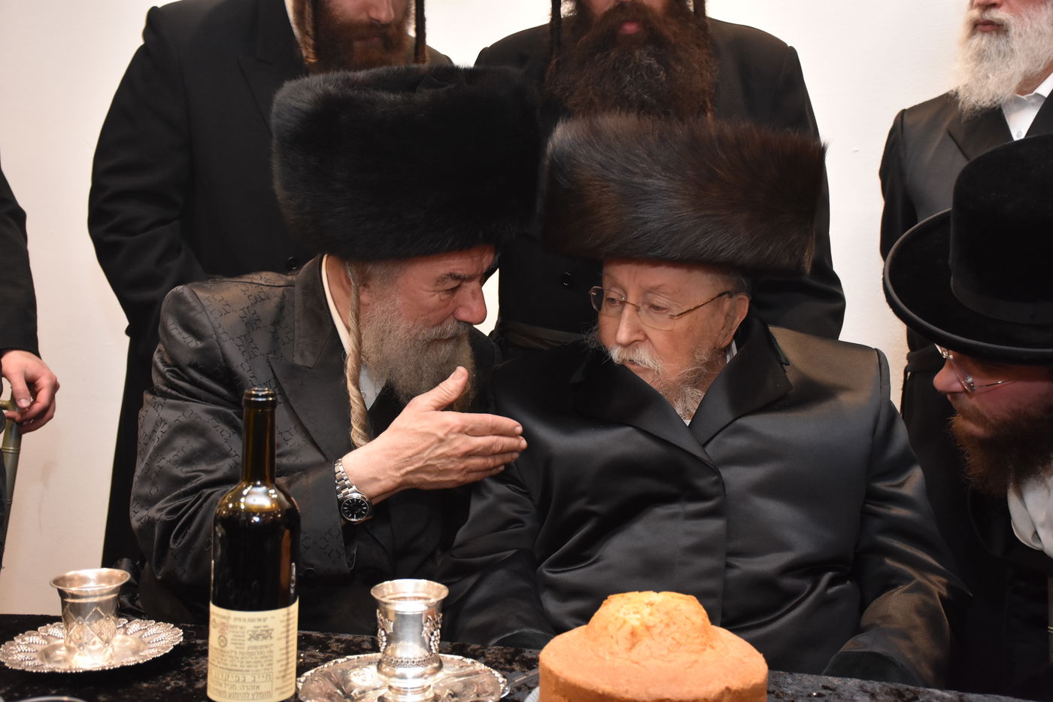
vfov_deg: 26.5
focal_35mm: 51
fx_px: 1491
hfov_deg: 38.9
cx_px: 526
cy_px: 351
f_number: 5.6
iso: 2000
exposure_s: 1/60
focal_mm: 34
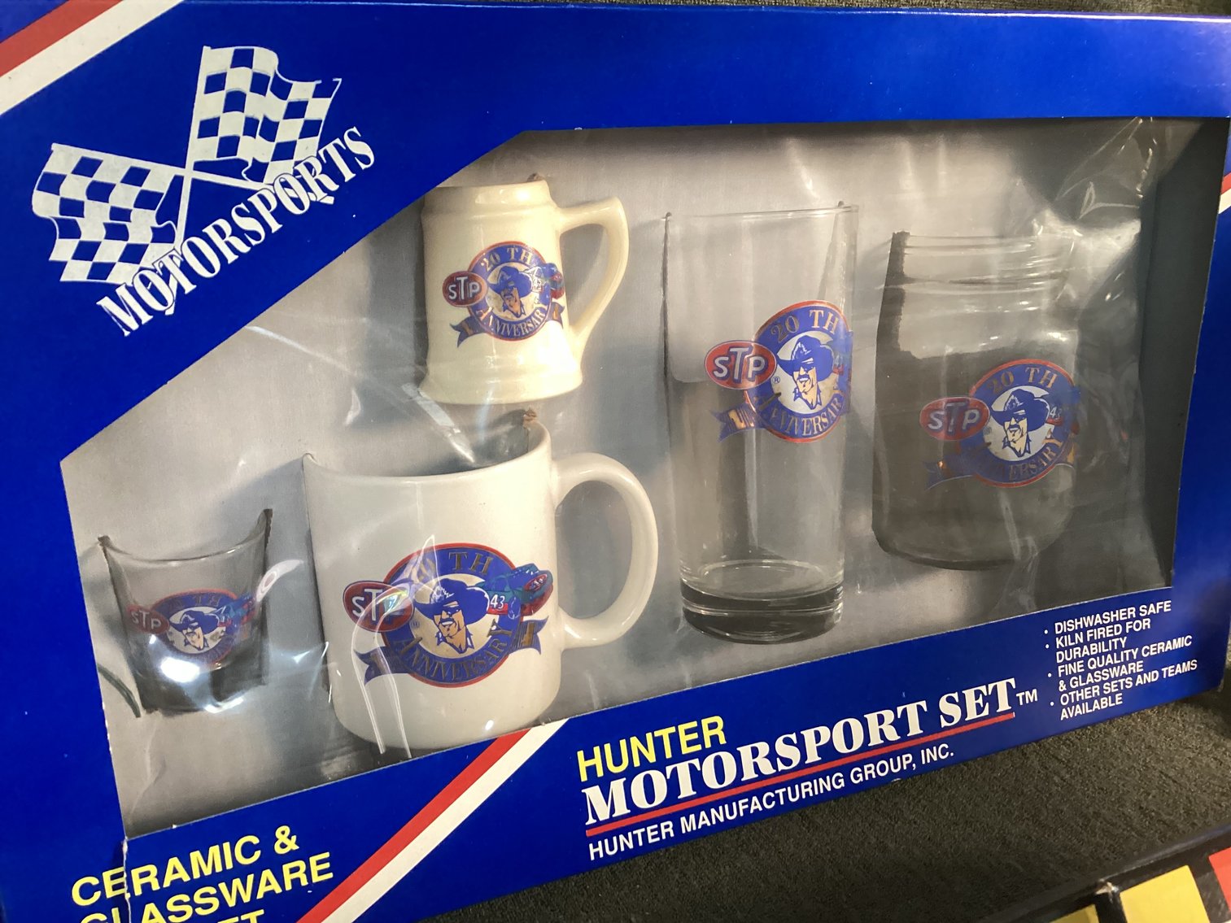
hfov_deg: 58.3
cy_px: 462
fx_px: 1102
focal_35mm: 31
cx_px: 616
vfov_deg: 45.4
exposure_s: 1/60
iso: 250
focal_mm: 3.3
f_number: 2.4
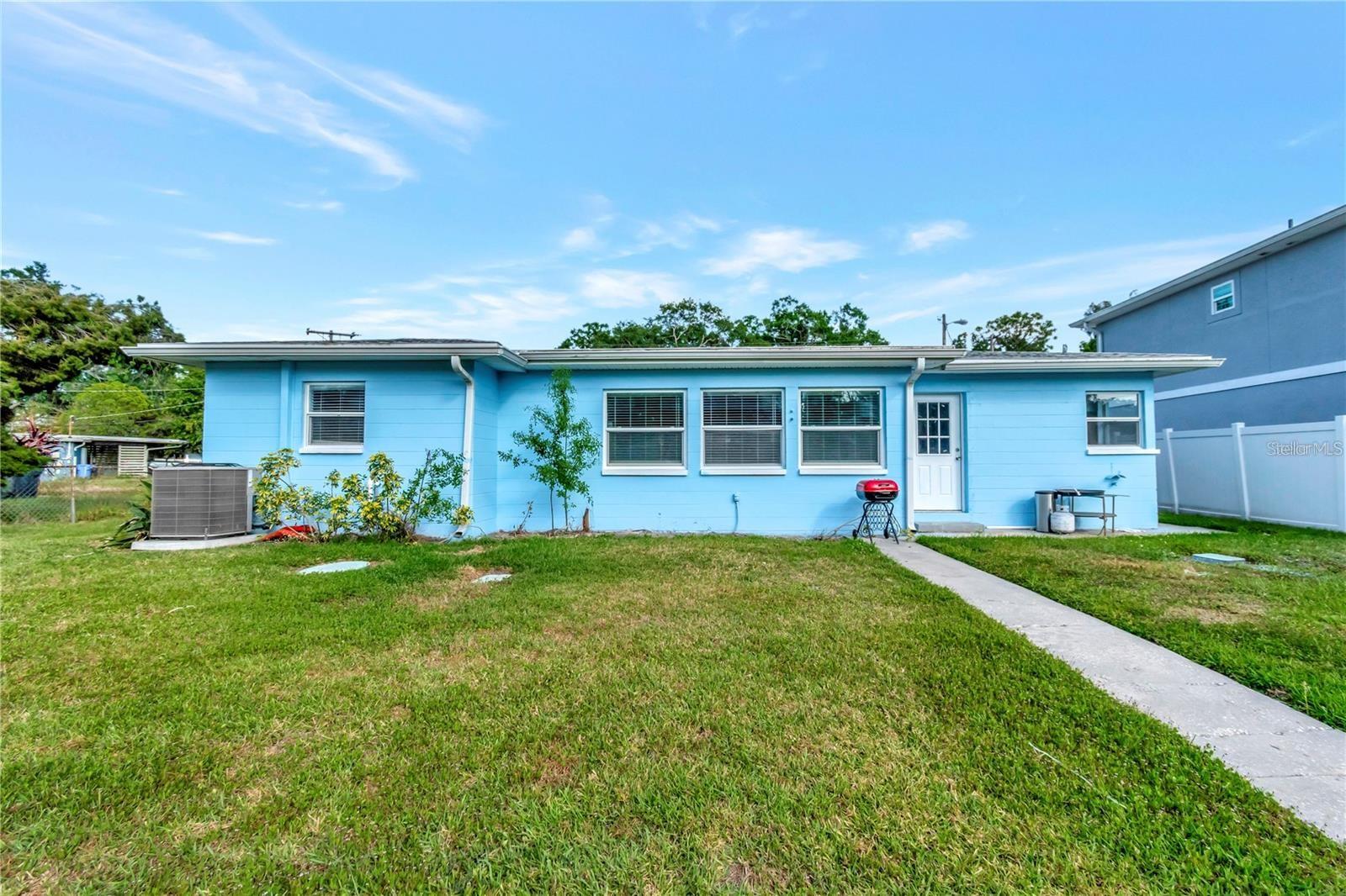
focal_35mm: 15
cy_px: 448
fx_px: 561
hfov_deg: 100.4
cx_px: 673
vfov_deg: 77.3
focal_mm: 10
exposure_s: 1/1250
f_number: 7.1
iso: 500
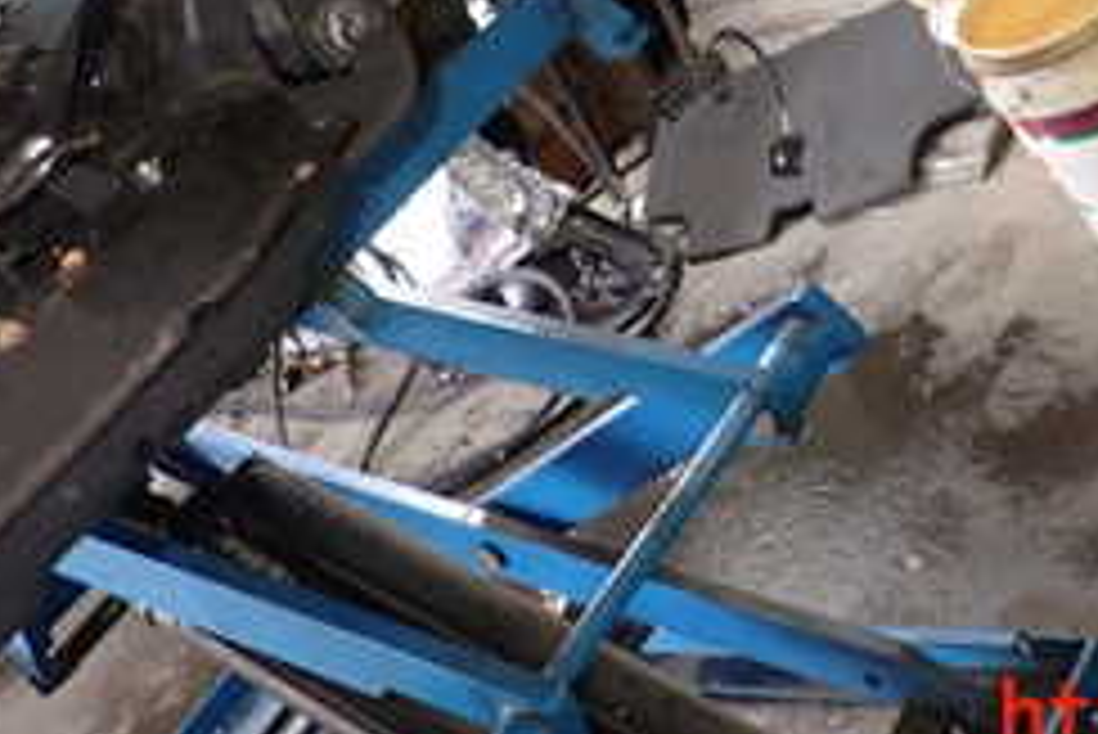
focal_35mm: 64
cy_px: -234
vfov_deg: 19.5
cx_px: 666
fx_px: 1953
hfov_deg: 31.3
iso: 200
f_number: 2
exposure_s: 1/30
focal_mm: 4.5
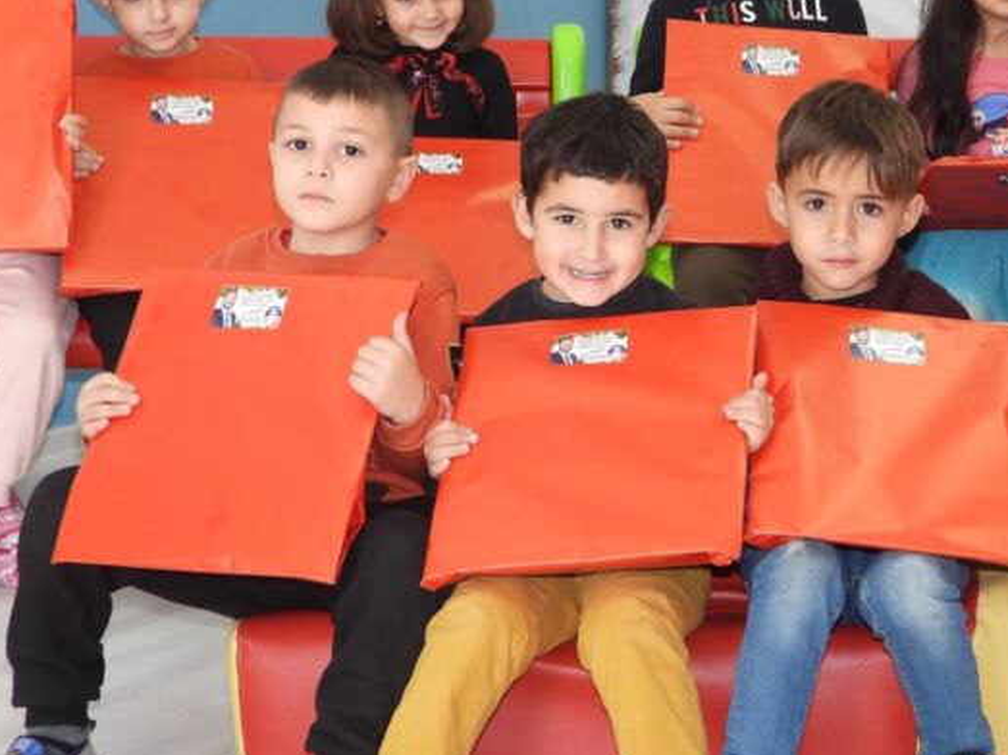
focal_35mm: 92
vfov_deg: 16.0
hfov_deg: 21.1
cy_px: 212
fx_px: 2678
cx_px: 759
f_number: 3.2
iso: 140
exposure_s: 1/30
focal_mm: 8.5
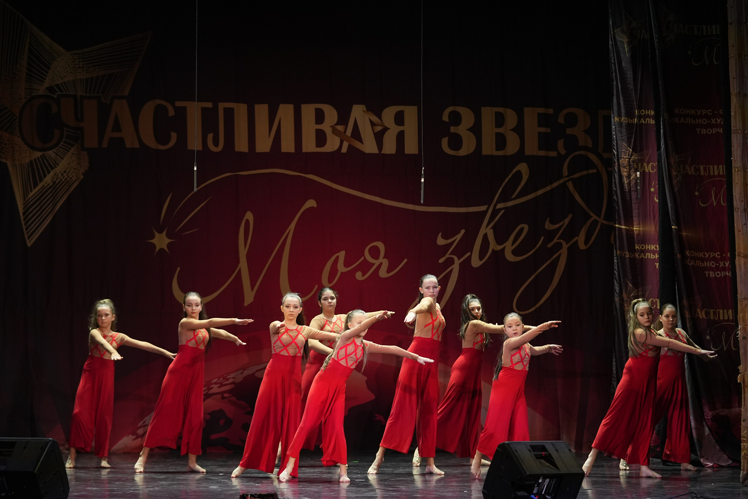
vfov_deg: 15.2
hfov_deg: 22.6
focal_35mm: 90
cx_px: 374
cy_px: 250
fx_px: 1870
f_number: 2.8
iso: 2000
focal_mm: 90
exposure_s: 1/400
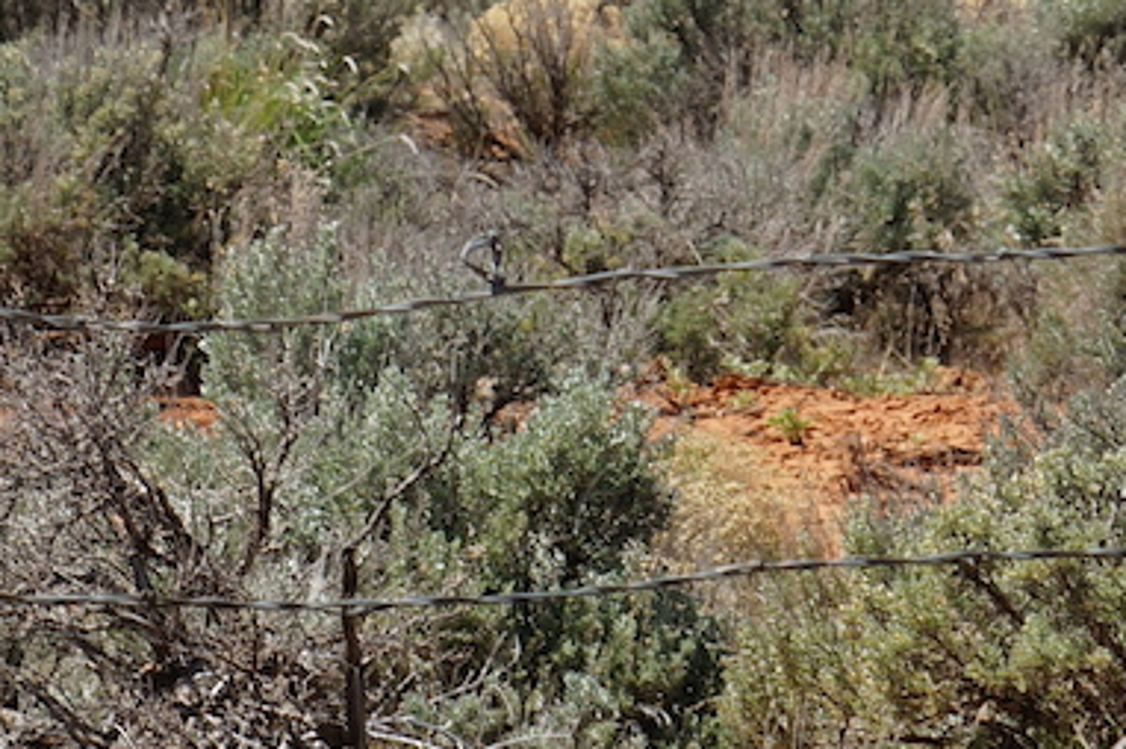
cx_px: 646
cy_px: -62
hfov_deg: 5.4
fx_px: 12031
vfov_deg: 3.6
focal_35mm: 385
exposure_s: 1/160
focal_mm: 70
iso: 100
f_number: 10
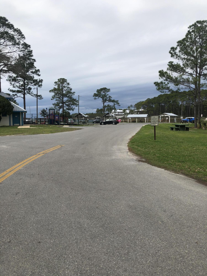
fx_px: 223
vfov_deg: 63.4
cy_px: 138
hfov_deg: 49.7
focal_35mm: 28
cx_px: 104
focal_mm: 4
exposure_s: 1/3205
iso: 20
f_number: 1.8
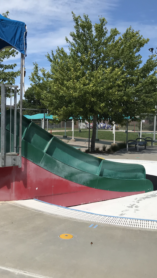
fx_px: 304
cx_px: 68
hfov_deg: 29.0
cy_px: 139
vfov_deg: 49.4
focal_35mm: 41
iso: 20
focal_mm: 3.99
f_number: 1.8
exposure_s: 1/3425
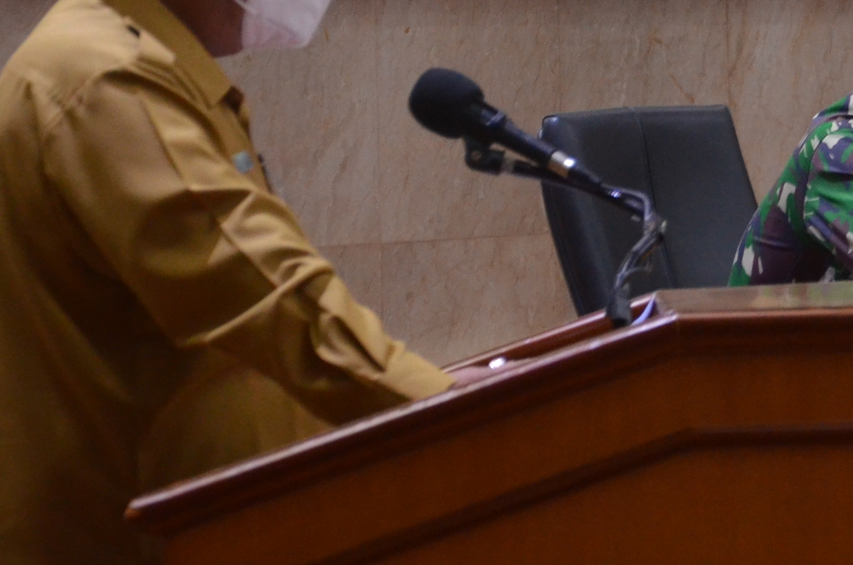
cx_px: 995
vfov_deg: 4.3
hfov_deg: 6.5
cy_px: -124
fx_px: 7435
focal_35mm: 314
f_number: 5.3
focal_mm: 75
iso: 1400
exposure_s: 1/30
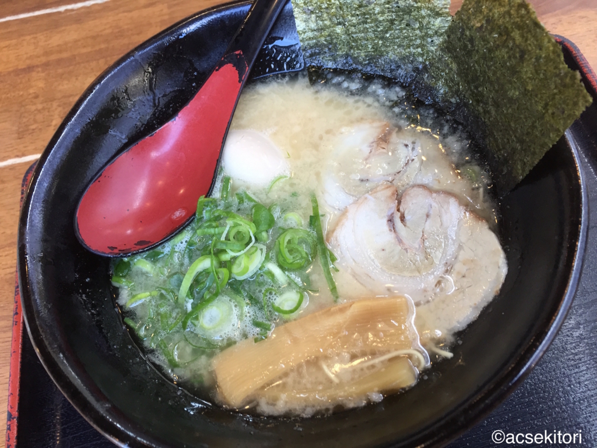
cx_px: 298
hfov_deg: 61.7
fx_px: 500
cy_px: 224
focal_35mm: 29
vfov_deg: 48.2
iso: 40
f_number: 2.2
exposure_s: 1/30
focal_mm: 4.15
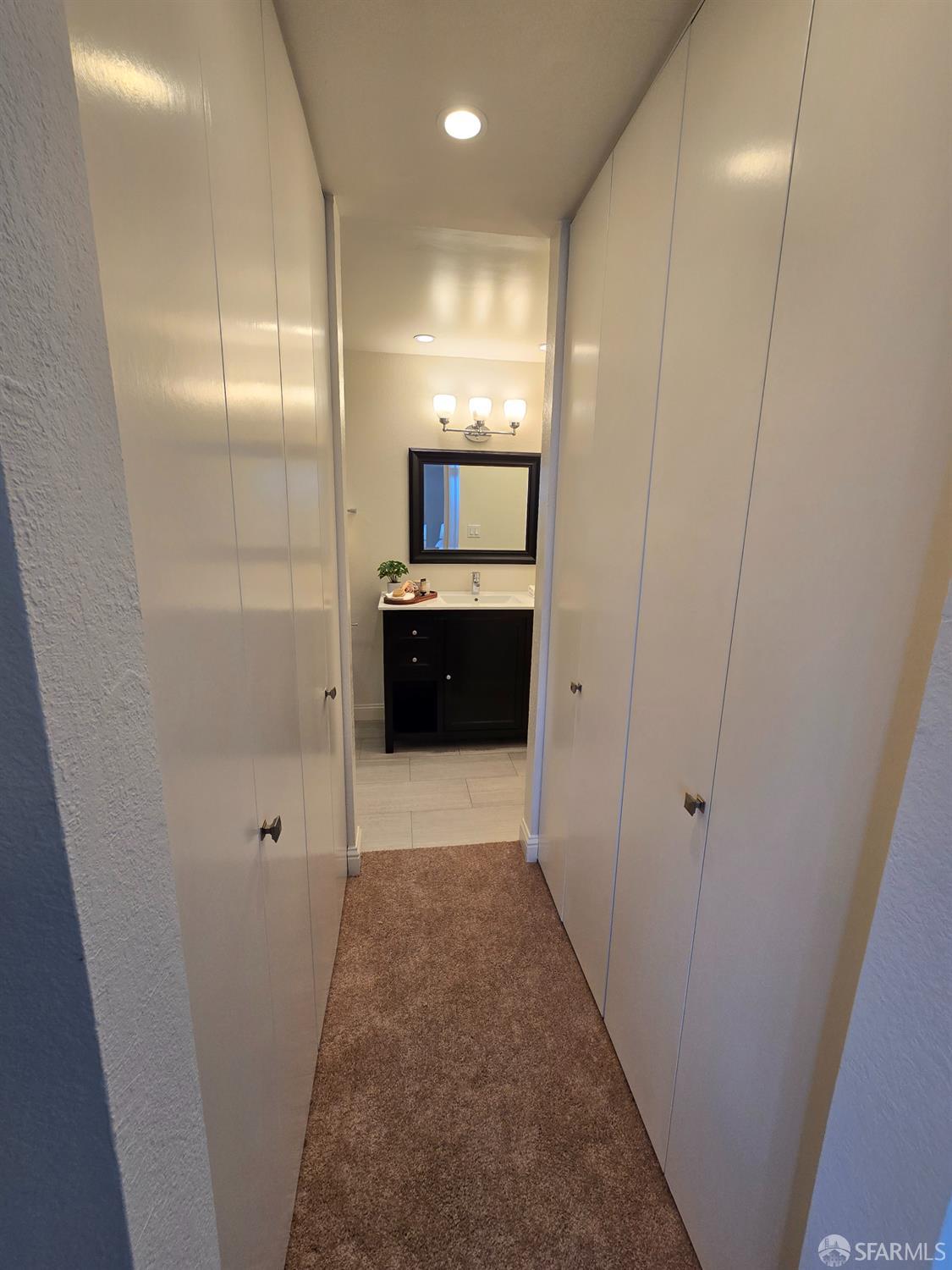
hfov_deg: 89.9
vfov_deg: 106.2
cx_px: 476
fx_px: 477
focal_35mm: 13
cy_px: 635
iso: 64
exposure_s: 1/60
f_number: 2.2
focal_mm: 2.2
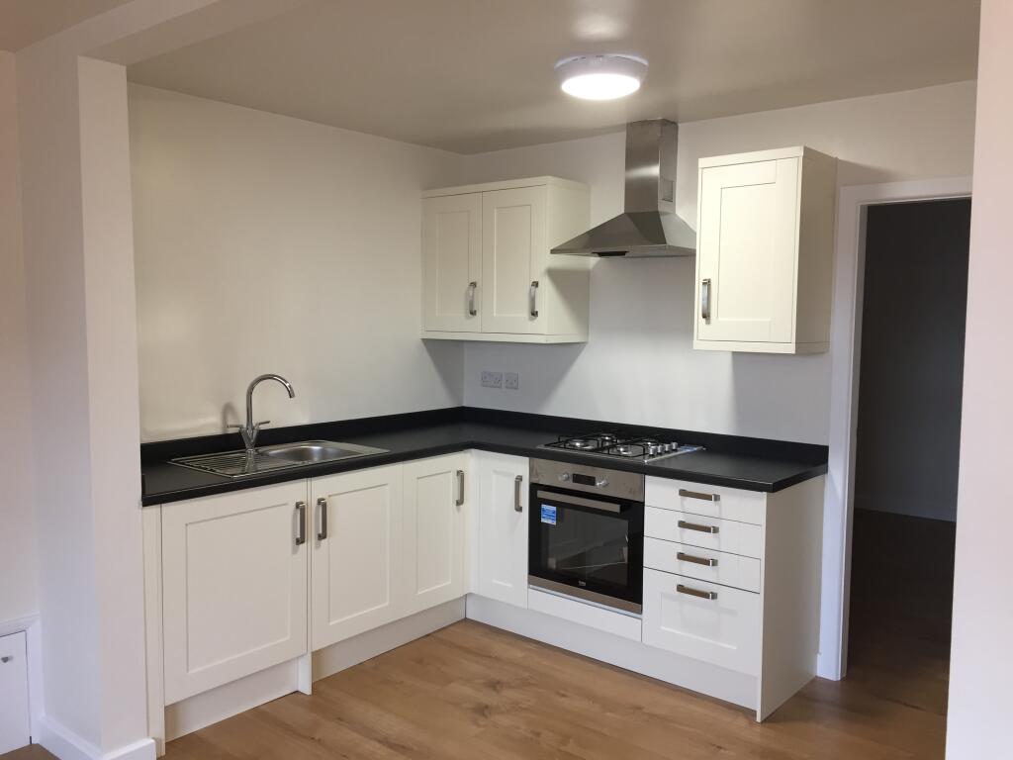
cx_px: 506
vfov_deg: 48.2
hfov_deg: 61.7
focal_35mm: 29
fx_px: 849
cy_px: 380
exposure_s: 1/33
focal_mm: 4.15
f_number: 2.2
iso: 80
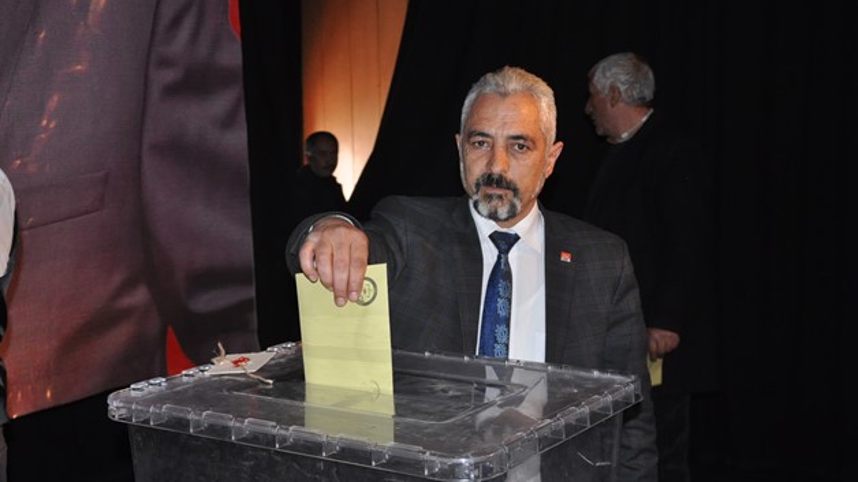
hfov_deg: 39.9
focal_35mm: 52
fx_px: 1183
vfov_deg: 23.0
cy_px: 249
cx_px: 433
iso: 1250
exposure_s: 1/60
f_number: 4.5
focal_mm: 32
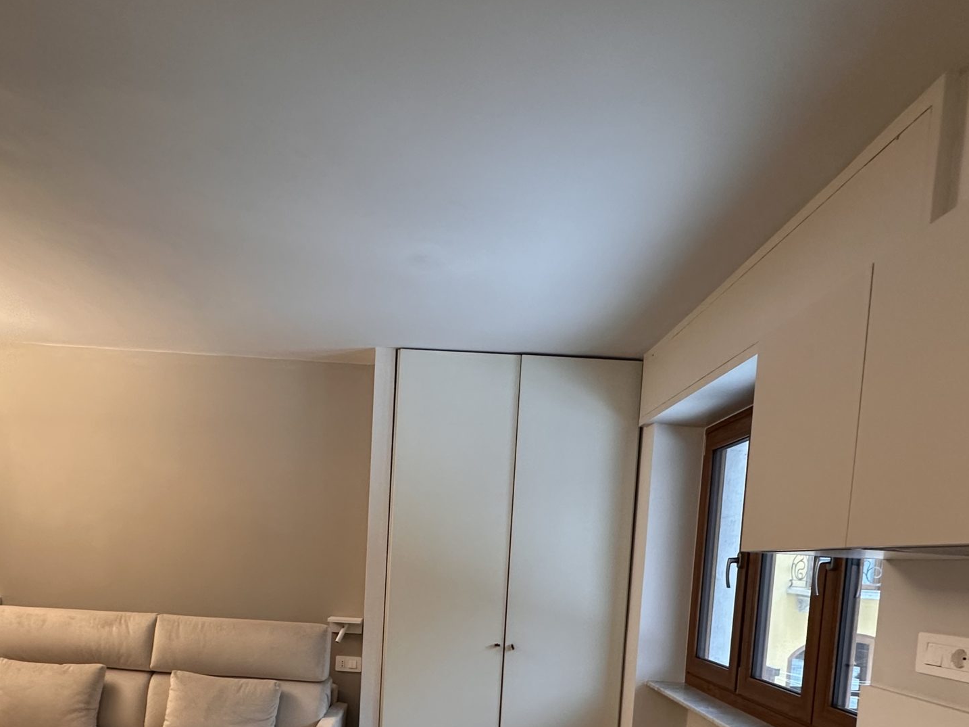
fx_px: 700
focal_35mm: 25
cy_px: 611
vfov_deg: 50.5
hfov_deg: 69.1
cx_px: 420
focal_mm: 2.22
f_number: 2.2
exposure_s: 1/50
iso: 160
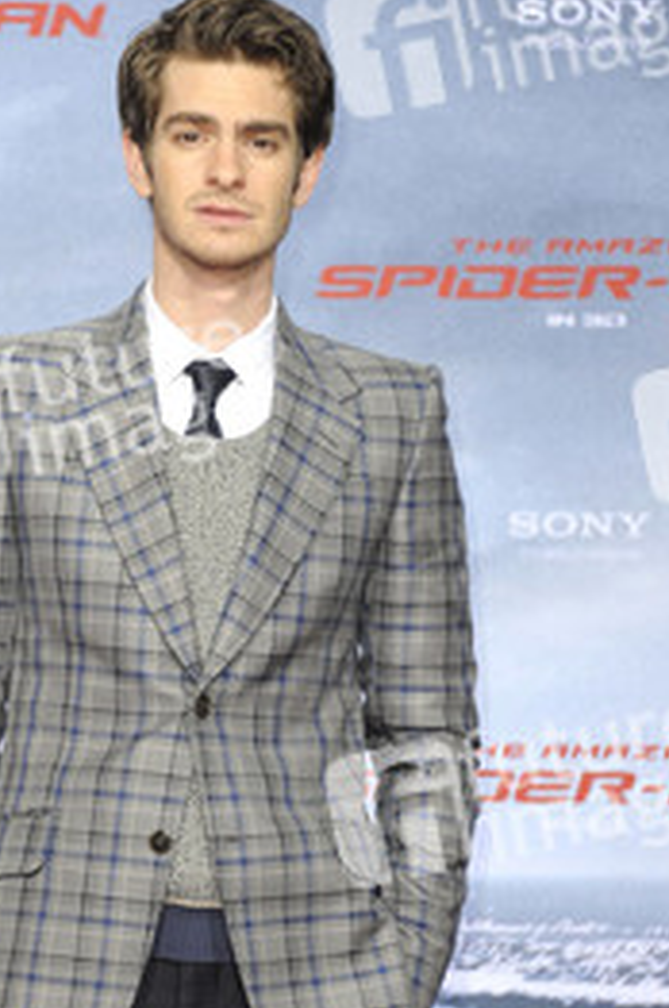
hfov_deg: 6.0
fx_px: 6400
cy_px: 604
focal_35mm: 229
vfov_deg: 9.0
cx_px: 173
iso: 640
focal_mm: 150
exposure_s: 1/160
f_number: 5.6
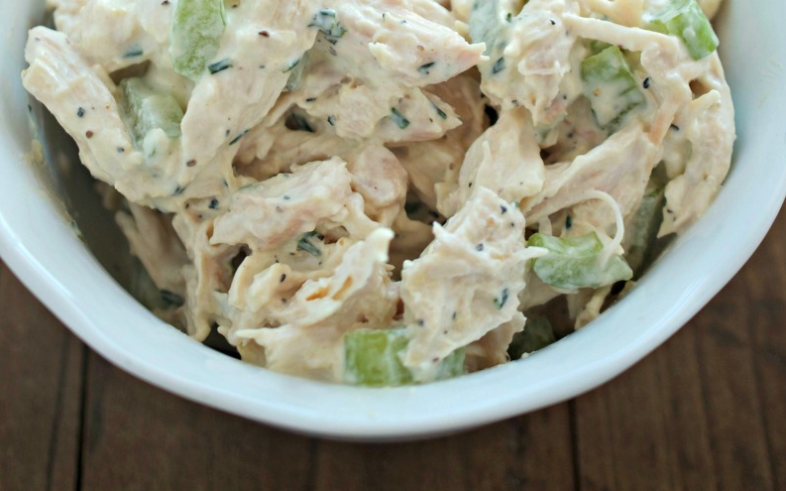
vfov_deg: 13.8
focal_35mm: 93
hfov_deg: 22.3
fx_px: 1991
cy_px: -45
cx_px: 395
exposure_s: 1/100
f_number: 3.2
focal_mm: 40
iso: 250
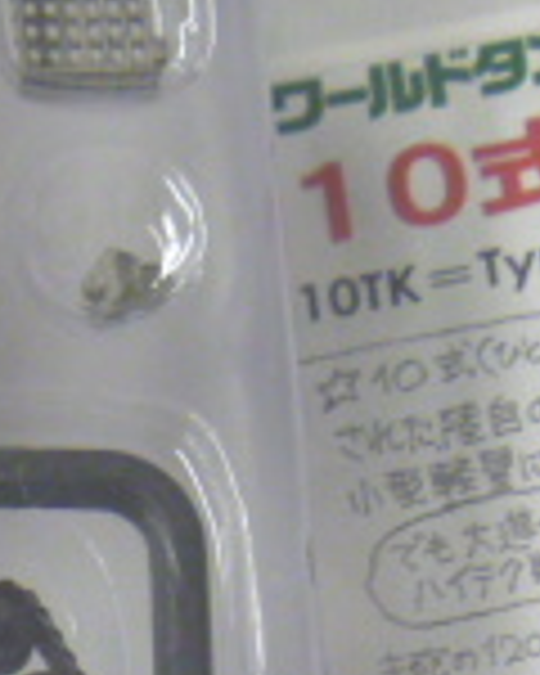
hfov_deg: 8.4
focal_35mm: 183
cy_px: 630
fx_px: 3656
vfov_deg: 10.5
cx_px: 36
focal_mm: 7.8
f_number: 3.7
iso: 320
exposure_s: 1/40
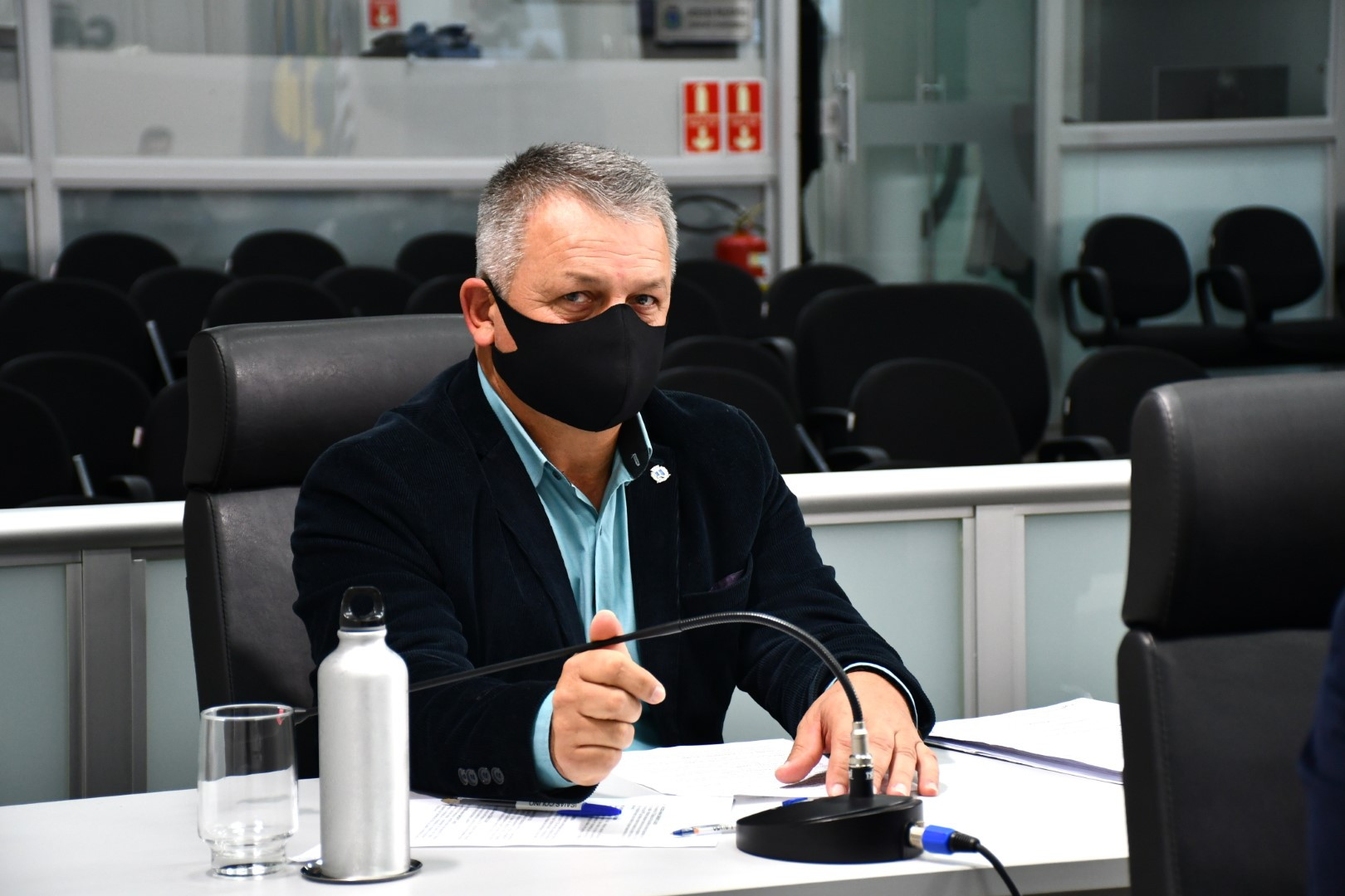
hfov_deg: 21.9
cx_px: 672
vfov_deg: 14.7
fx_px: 3474
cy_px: 448
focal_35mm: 93
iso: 800
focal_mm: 62
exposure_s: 1/80
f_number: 5
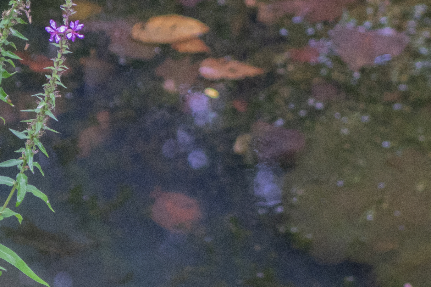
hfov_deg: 3.9
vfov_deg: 2.6
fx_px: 6308
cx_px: 169
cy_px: 105
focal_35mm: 527
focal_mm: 73.3
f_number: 2.8
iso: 800
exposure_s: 1/80
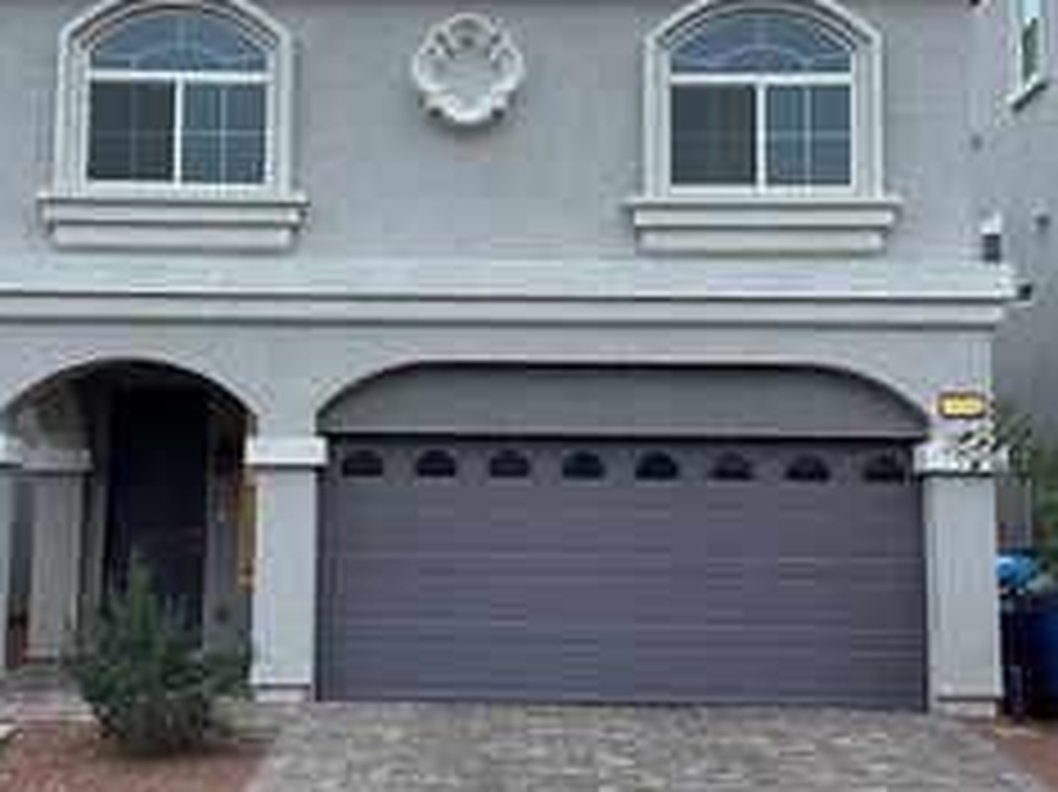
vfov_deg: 28.5
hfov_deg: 37.5
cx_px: 464
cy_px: 358
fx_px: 1558
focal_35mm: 51
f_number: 1.78
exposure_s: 1/60
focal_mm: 6.86
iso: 320
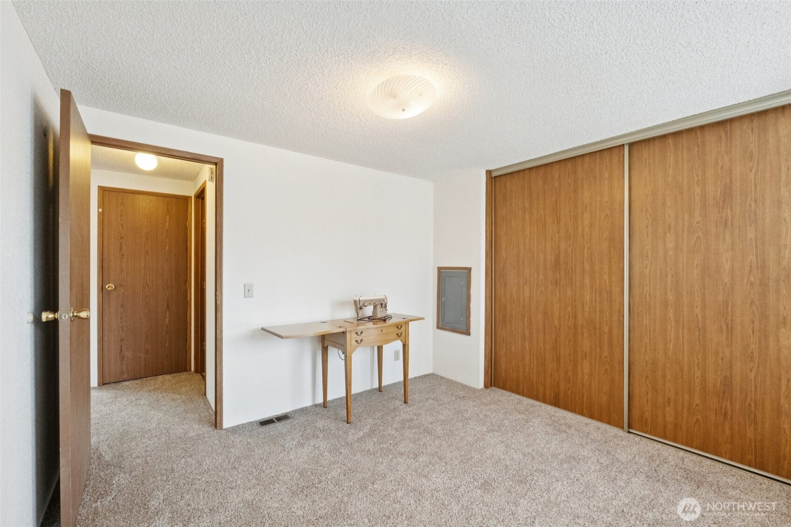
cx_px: 396
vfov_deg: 77.3
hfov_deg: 100.4
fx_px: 330
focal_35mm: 15
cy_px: 264
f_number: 9
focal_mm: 10
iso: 3200
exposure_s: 1/30
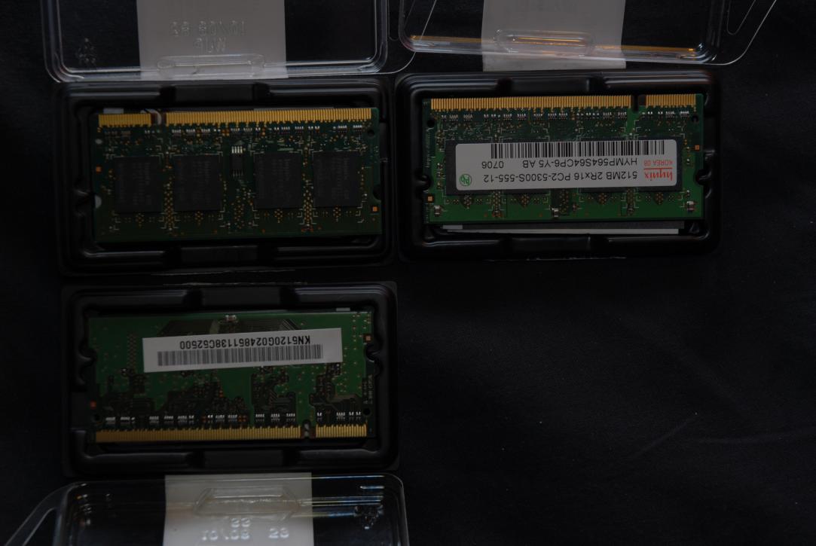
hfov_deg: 26.0
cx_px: 408
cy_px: 273
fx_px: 1770
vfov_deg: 17.5
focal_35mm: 78
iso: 200
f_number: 7.1
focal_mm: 52
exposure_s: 1/60
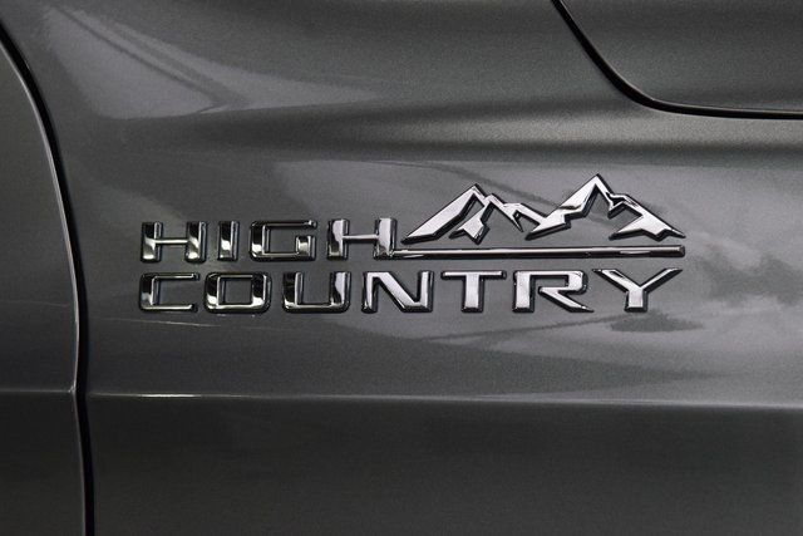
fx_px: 2342
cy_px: 268
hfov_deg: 19.5
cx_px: 402
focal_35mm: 105
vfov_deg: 13.0
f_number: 7.1
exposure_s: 1/125
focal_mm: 70
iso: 1600
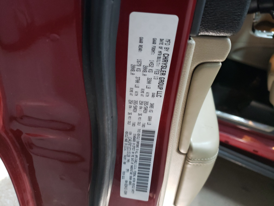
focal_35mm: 26
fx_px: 206
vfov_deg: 53.1
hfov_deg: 67.3
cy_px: 103
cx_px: 137
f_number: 1.5
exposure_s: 1/30
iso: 307
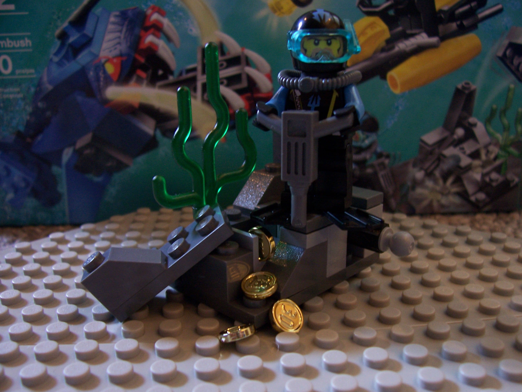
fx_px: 513
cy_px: 196
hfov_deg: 54.0
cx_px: 261
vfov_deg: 41.8
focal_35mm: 34
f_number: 2.7
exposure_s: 1/8
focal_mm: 5.6
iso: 160
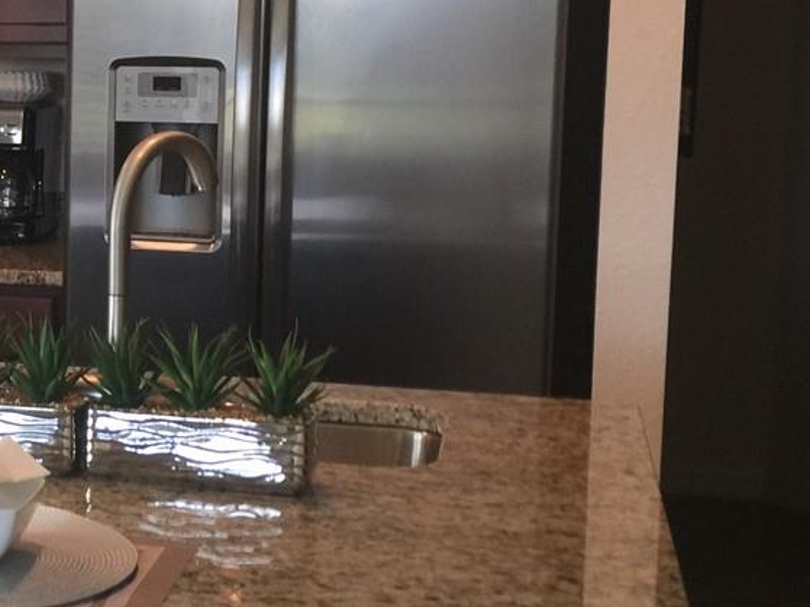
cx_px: -210
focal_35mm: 83
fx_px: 1942
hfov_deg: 21.5
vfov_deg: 17.8
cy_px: 248
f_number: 2.2
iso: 32
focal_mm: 4.15
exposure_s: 1/30
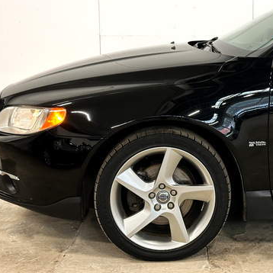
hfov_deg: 22.2
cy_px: 93
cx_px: 214
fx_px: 687
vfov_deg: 22.4
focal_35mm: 77
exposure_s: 1/50
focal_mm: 6.86
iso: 160
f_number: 1.8
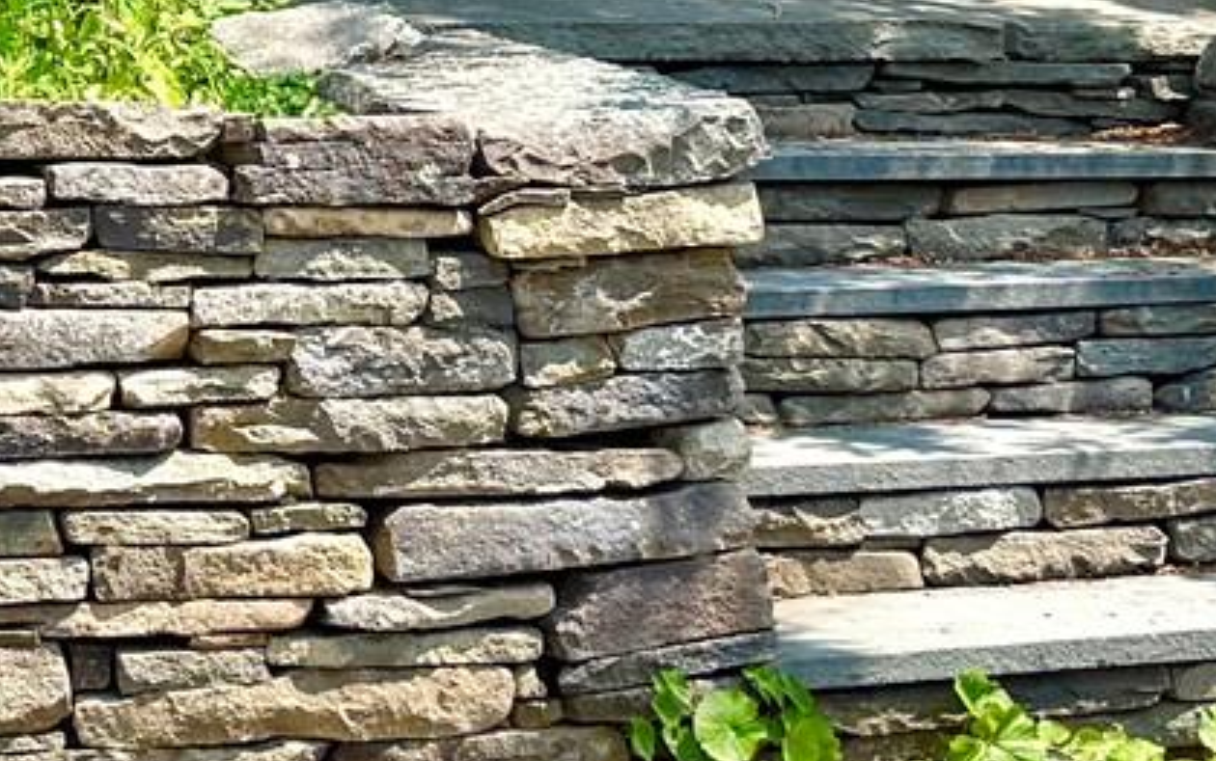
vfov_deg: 10.3
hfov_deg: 15.5
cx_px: -608
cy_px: -258
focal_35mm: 124
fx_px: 4112
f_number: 1.78
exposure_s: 1/2000
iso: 80
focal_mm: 6.76
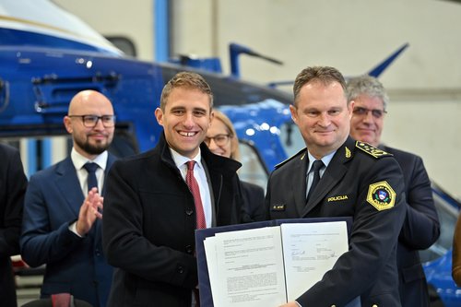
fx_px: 1728
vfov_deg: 10.2
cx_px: 230
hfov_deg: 15.2
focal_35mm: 135
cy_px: 154
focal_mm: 135
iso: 1250
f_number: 2.8
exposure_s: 1/500
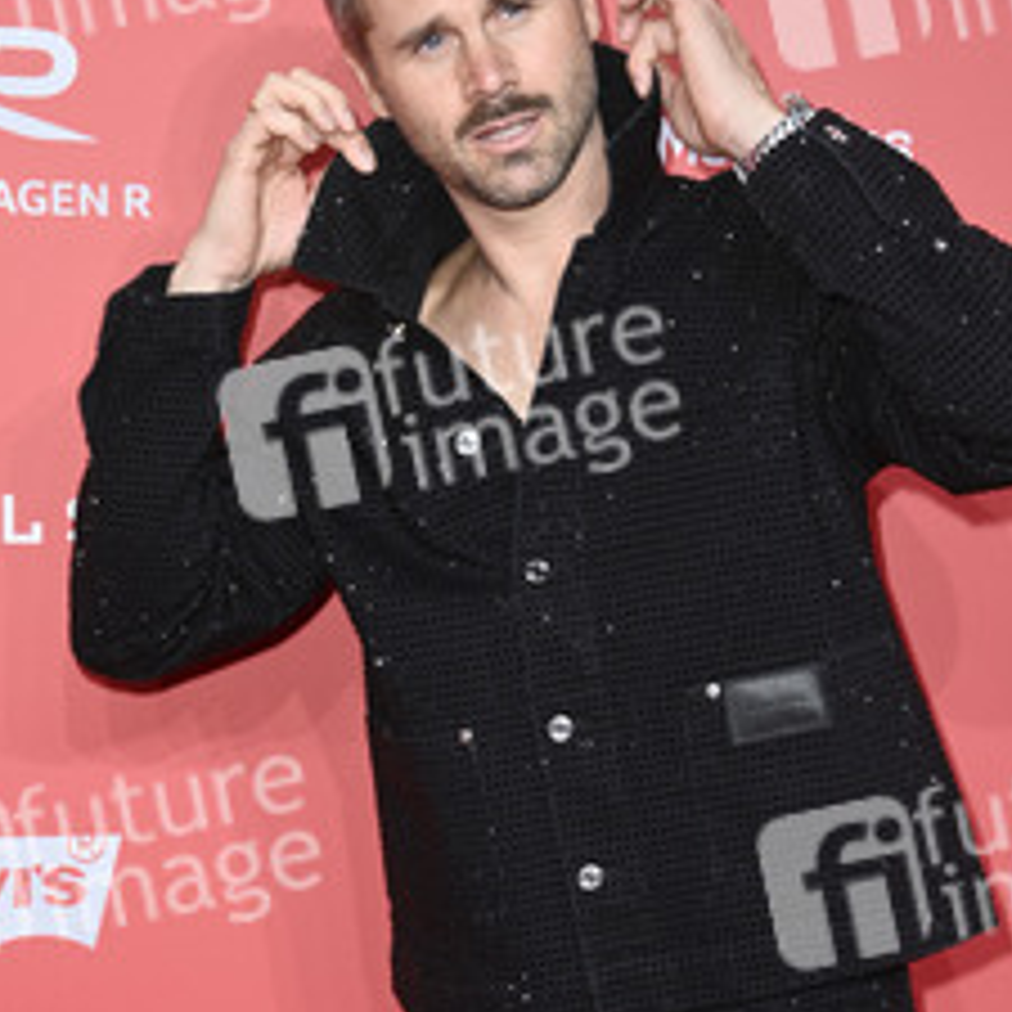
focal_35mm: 118
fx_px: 3903
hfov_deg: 14.8
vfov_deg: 14.8
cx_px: 580
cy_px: 639
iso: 1000
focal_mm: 78
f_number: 5.6
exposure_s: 1/250
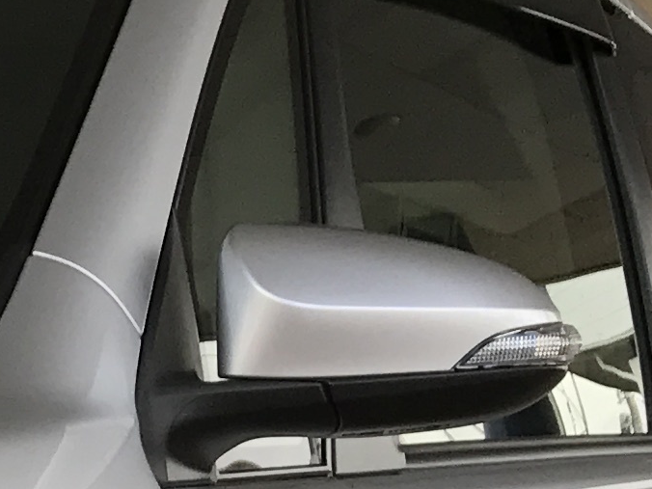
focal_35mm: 167
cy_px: 838
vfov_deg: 8.6
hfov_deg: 10.9
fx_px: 3145
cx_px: -607
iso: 20
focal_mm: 3.99
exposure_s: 1/352
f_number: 1.8
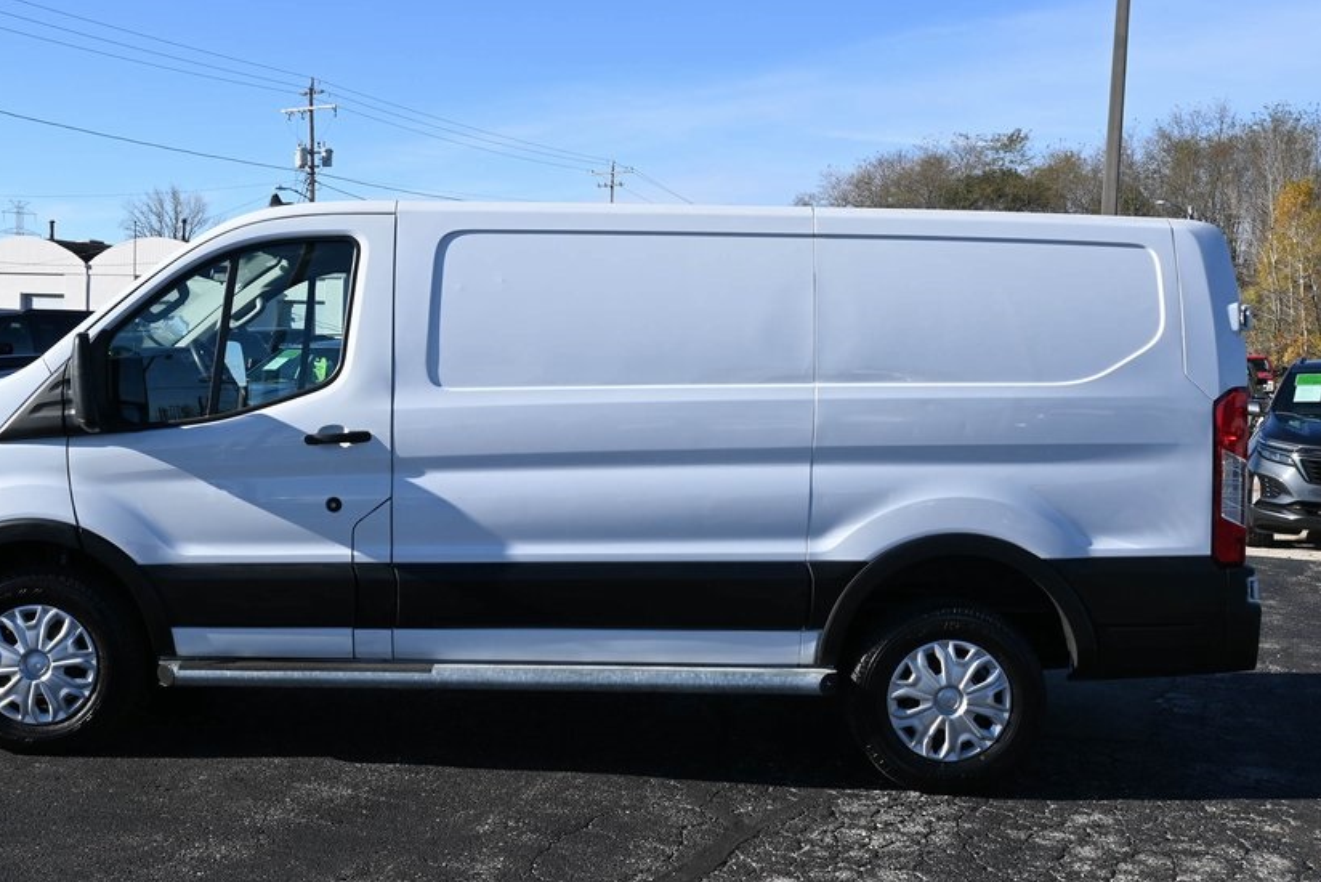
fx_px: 1539
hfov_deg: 46.2
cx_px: 527
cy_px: 442
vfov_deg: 32.0
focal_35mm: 42
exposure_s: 1/320
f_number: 7.1
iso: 100
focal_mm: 22.5
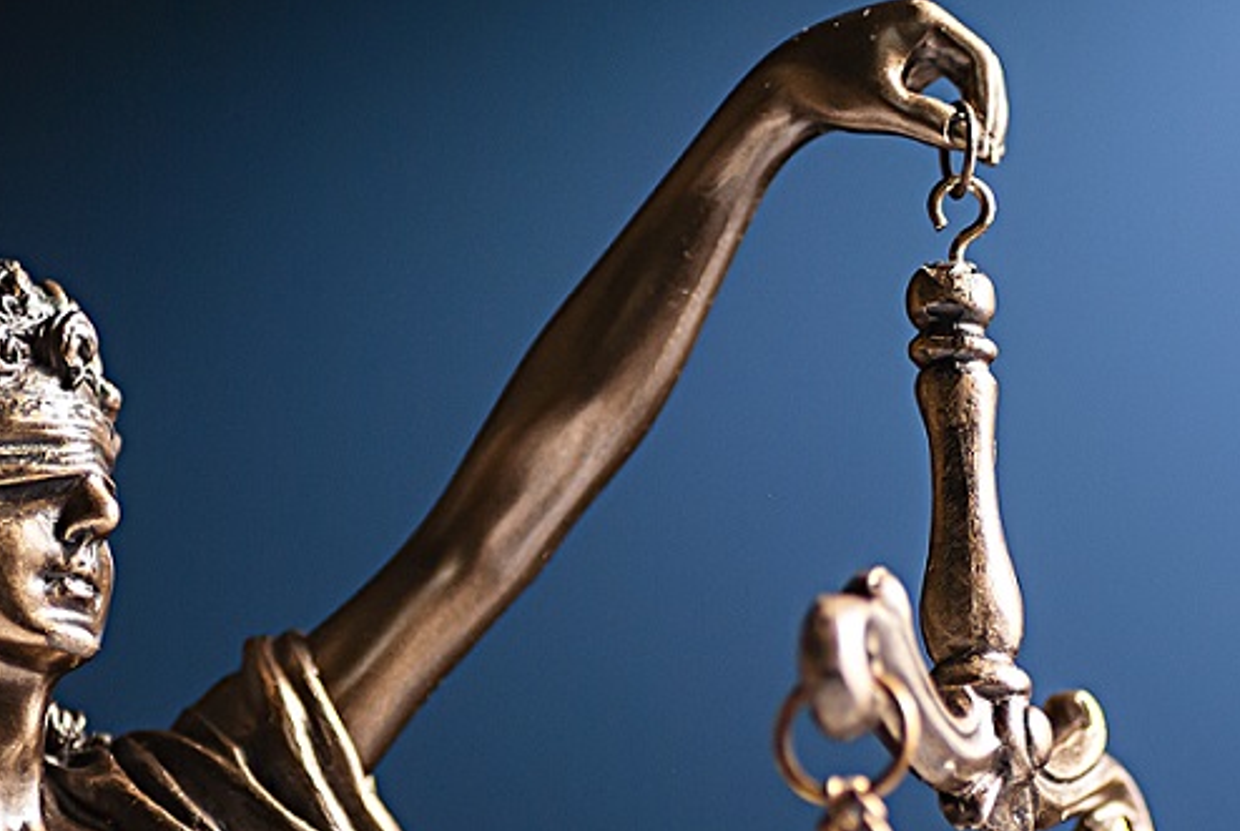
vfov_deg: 4.5
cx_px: 723
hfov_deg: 6.7
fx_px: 10521
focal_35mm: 305
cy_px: 870
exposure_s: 1/100
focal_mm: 90
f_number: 4
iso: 100
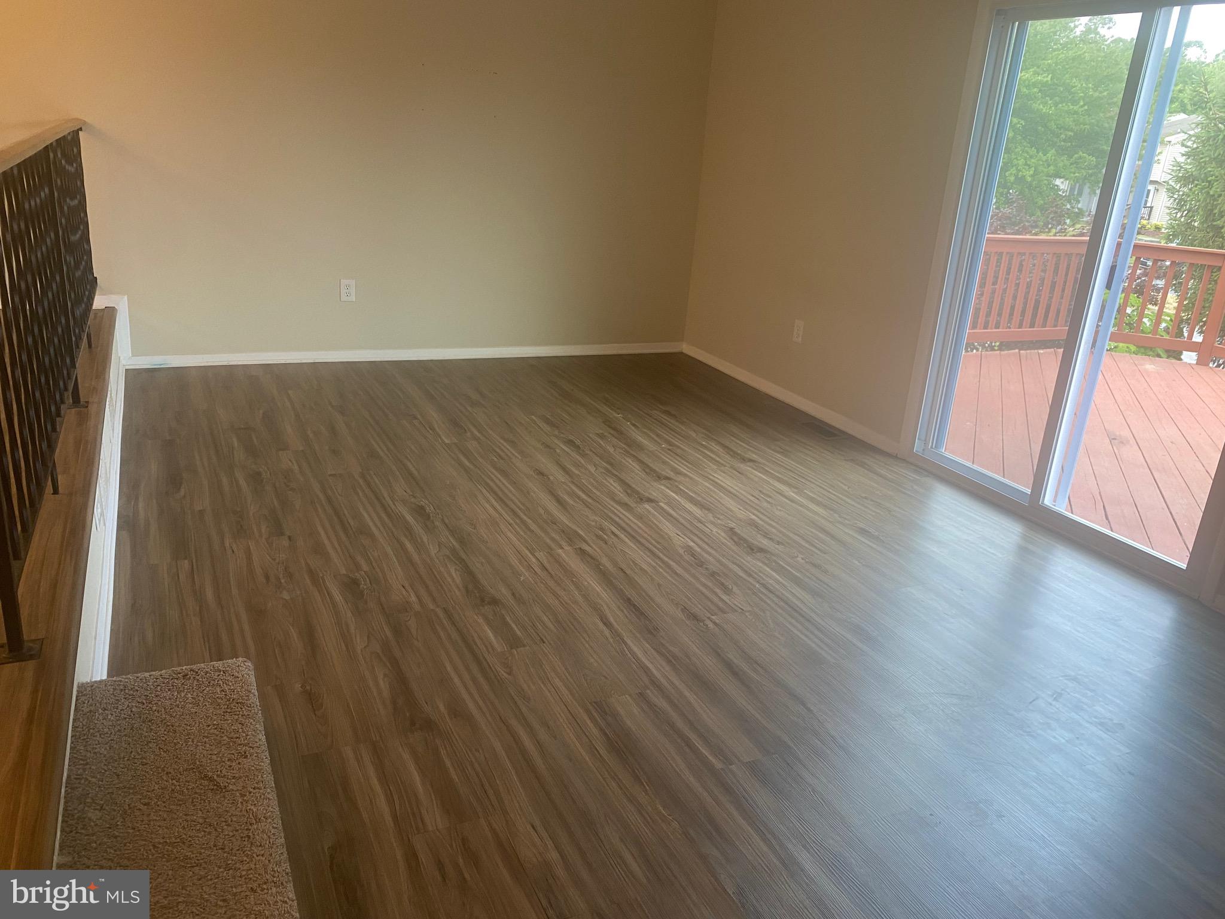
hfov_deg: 67.3
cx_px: 612
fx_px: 920
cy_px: 460
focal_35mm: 26
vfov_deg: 53.1
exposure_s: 1/60
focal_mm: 4.25
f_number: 1.8
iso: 80
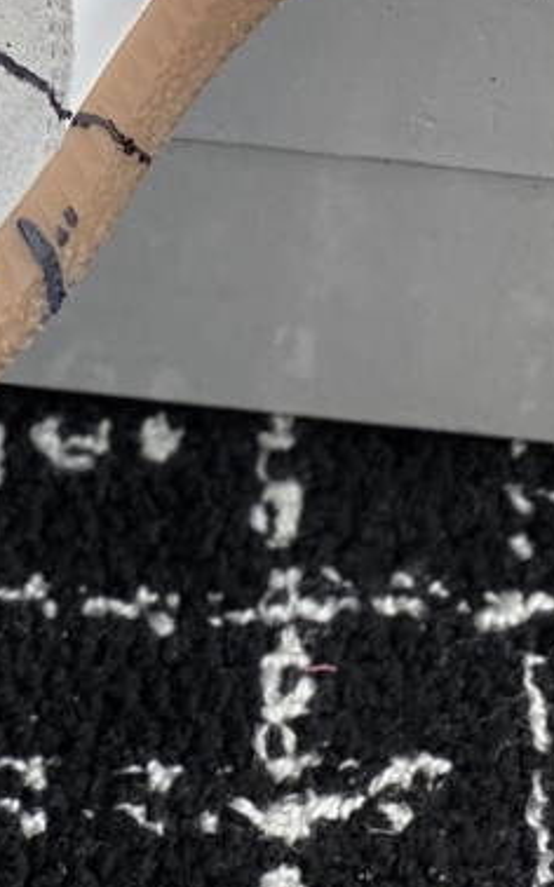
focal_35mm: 210
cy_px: -730
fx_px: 5077
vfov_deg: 9.5
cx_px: 127
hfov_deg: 6.2
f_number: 2
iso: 20
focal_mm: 6
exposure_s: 1/158
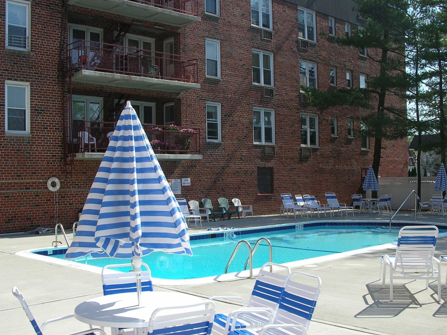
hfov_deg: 44.7
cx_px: 244
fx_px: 542
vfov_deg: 34.3
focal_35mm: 42
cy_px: 193
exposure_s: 1/833
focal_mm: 6
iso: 71
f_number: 3.7
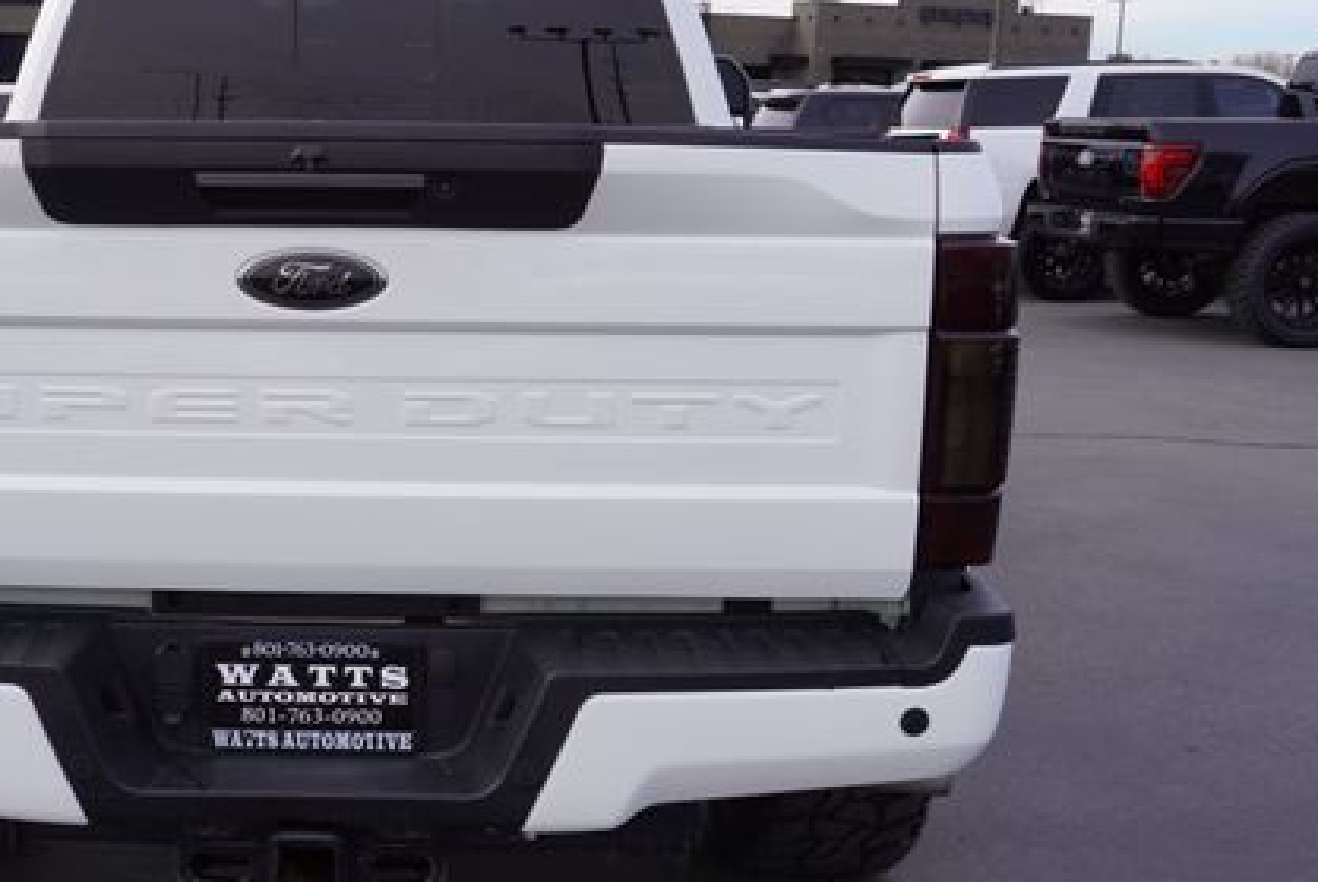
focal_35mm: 46
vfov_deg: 29.3
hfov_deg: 41.6
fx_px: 1686
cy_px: 446
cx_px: 354
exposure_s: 1/125
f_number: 8
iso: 100
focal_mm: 20
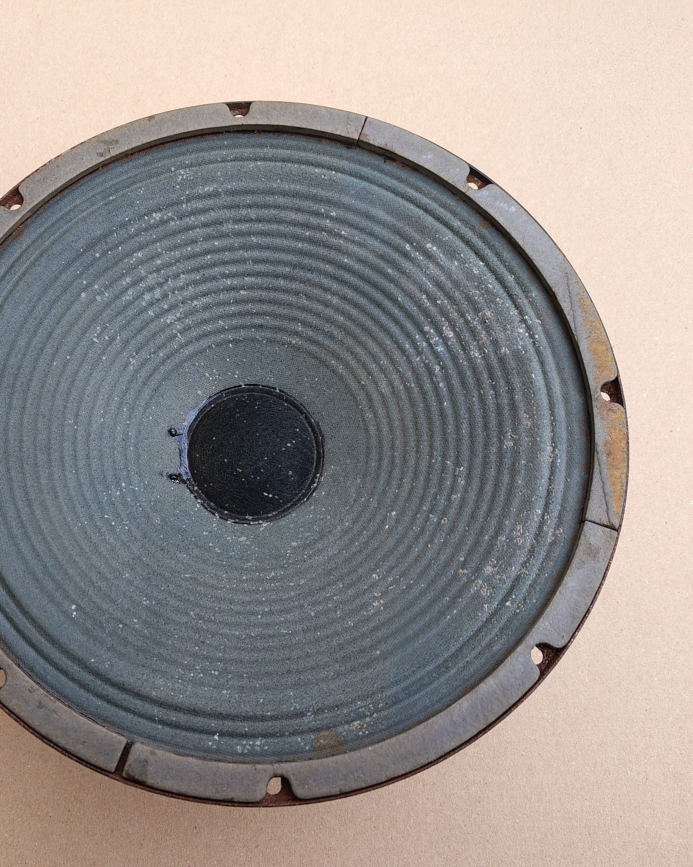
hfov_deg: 44.0
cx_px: 237
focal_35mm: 33
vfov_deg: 54.2
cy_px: 457
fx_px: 846
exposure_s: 1/307
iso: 100
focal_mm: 5.56
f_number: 1.8
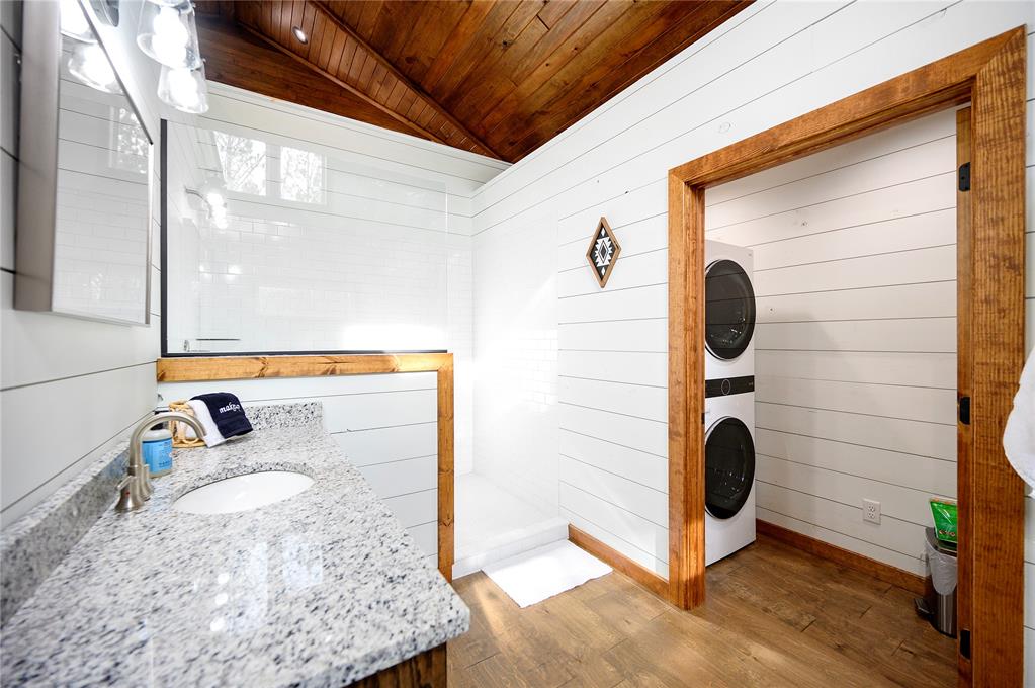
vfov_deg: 81.1
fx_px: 402
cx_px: 518
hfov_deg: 104.3
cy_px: 344
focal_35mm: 14
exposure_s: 1/125
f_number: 4
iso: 800
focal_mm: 14
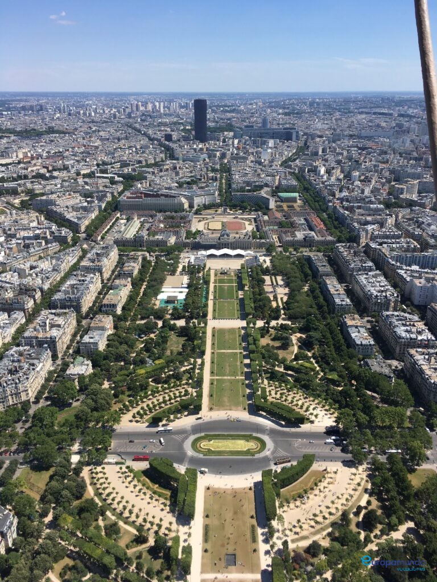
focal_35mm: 29
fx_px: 488
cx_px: 218
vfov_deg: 61.7
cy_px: 291
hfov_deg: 48.2
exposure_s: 1/1876
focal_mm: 4.15
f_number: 2.2
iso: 25
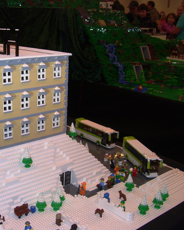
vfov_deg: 39.5
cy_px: 115
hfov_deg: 31.3
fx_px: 320
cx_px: 38
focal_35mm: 47
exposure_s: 1/60
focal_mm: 6
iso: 80
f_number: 2.7
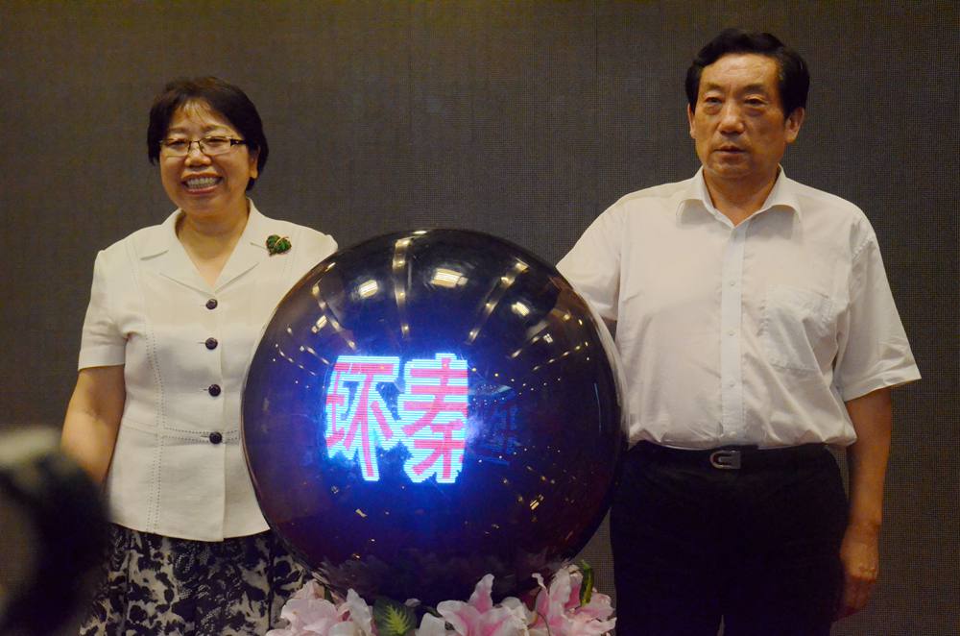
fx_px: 1916
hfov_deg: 28.1
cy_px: 318
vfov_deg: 18.8
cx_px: 480
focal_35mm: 72
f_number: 10
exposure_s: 1/125
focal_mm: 48
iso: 4000
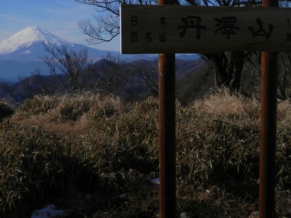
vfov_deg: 24.8
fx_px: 496
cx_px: 156
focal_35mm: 59
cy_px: 90
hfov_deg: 32.7
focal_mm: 8.9
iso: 80
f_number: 11.2
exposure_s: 1/320
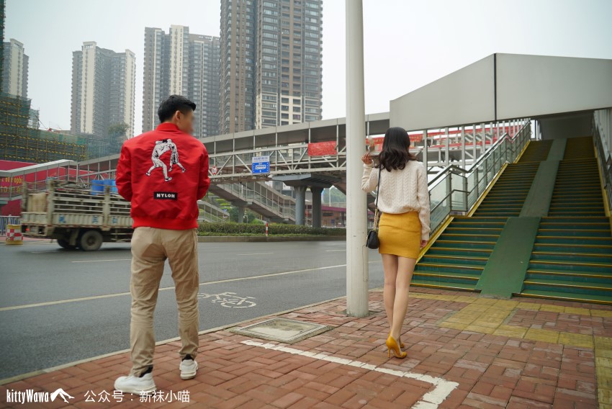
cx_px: 306
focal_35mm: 24
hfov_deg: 73.7
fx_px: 408
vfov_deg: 53.2
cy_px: 204
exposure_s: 1/160
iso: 100
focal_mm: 24
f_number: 3.5
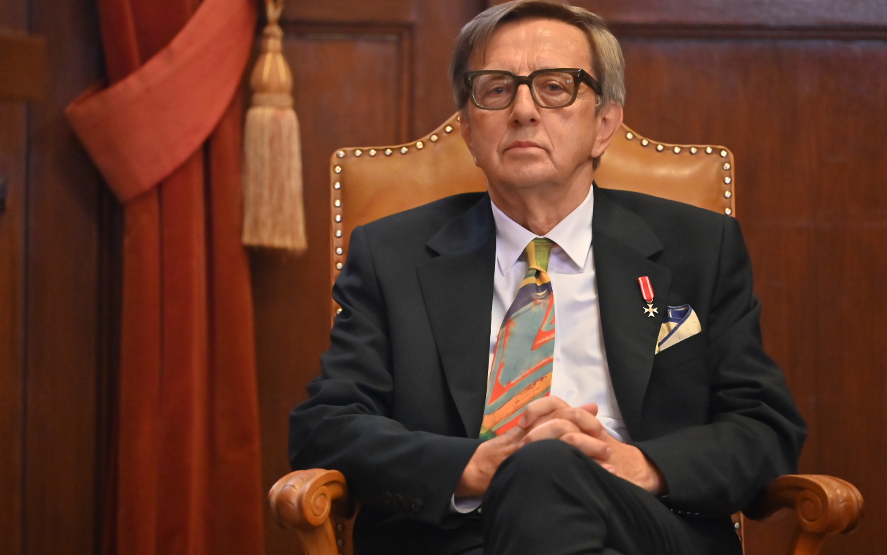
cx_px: 468
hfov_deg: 9.2
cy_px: 240
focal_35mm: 228
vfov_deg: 5.8
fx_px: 5513
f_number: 2.8
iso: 5000
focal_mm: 180
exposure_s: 1/400
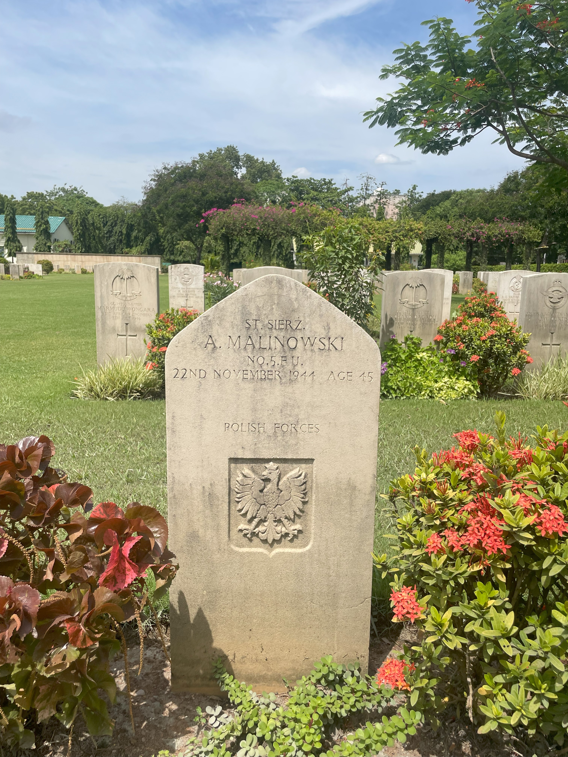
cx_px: 284
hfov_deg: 53.1
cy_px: 378
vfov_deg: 67.3
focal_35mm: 26
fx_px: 569
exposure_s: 1/5051
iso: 32
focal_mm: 4.2
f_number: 1.6
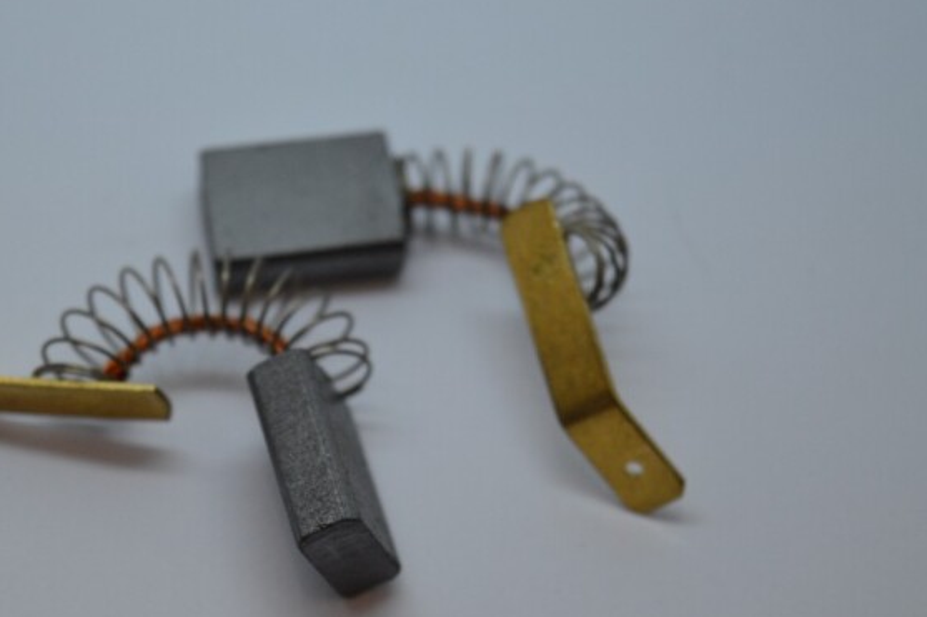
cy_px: 360
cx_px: 330
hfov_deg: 19.1
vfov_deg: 12.8
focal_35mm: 107
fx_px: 2745
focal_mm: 55
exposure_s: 1/125
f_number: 5.6
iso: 320
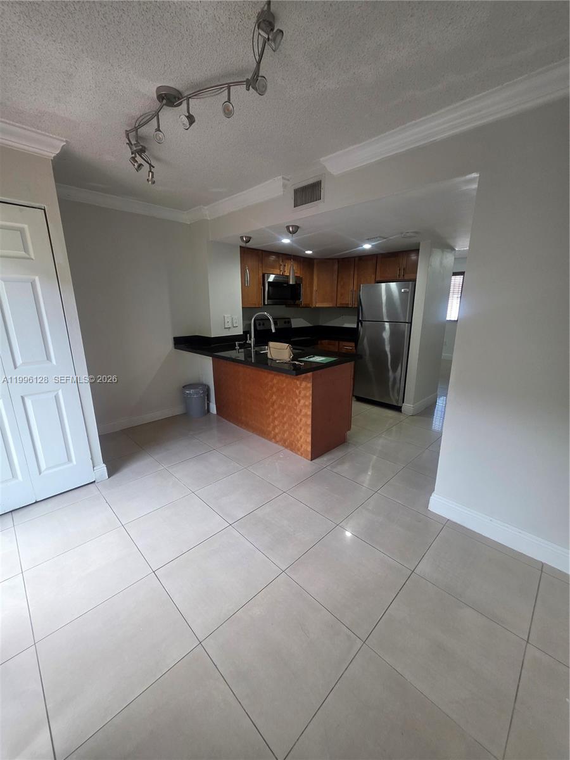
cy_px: 380
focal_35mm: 13
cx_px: 285
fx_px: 285
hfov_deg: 89.9
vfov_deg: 106.2
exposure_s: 1/120
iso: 250
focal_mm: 2.2
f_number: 1.9
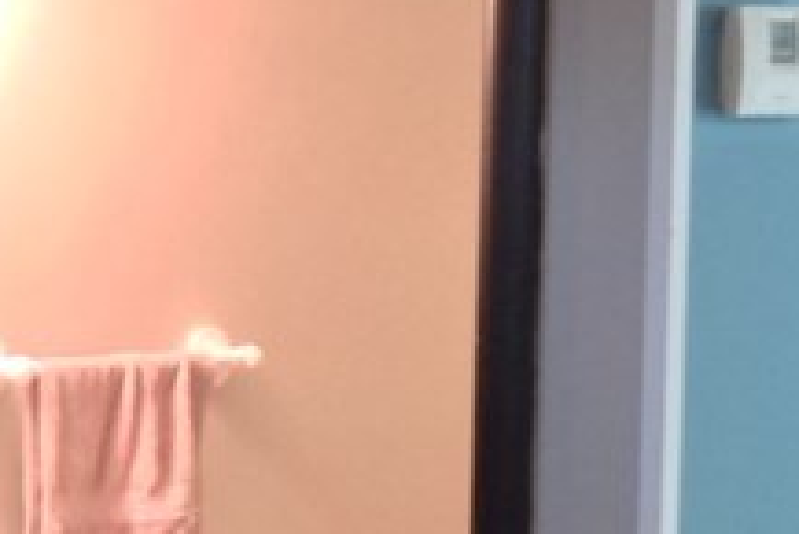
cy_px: 681
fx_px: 3820
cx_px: -534
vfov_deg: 7.9
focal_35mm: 172
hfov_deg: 11.3
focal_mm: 4.28
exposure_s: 1/15
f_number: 2.4
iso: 200
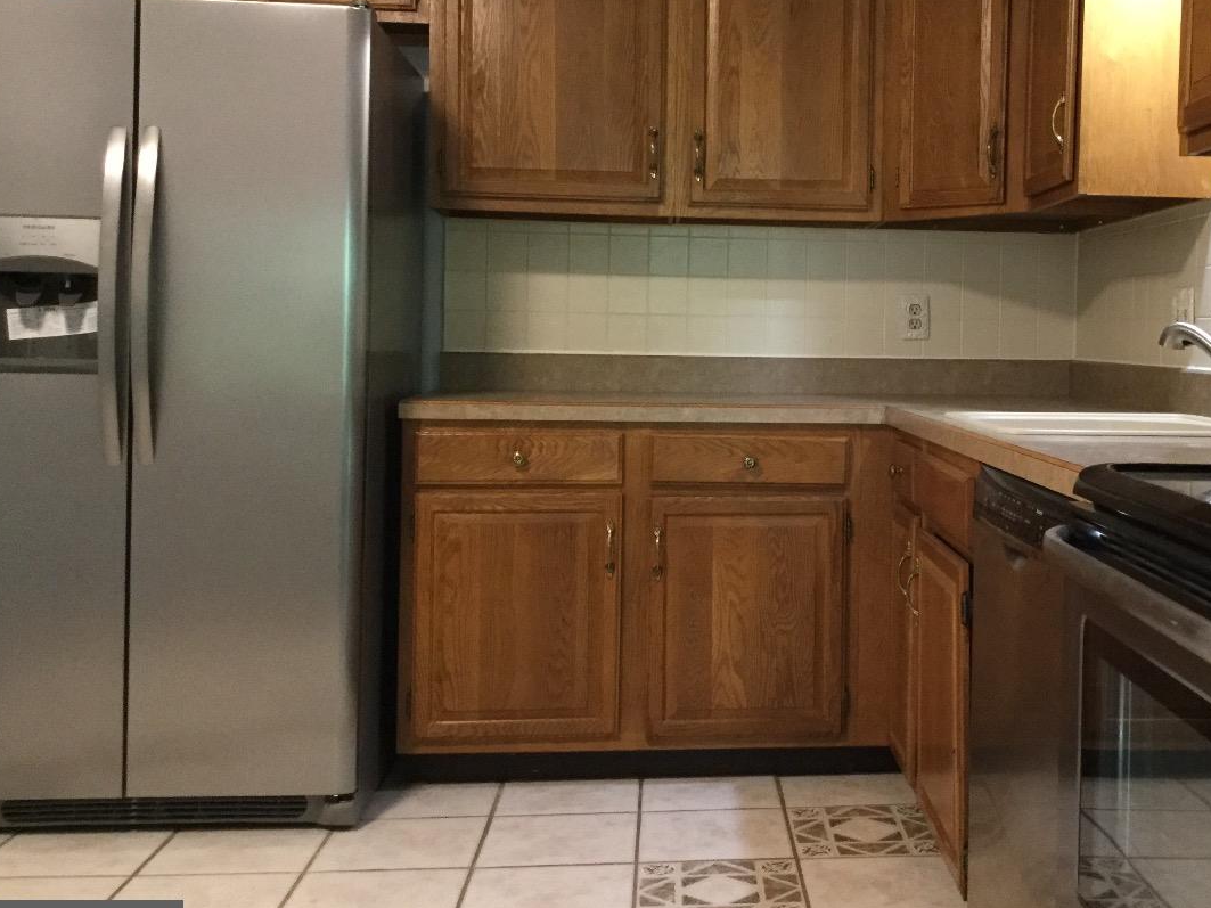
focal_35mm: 42
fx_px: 1469
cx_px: 804
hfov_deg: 44.2
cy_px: 350
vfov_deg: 34.2
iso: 200
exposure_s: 1/15
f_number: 2.4
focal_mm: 3.3
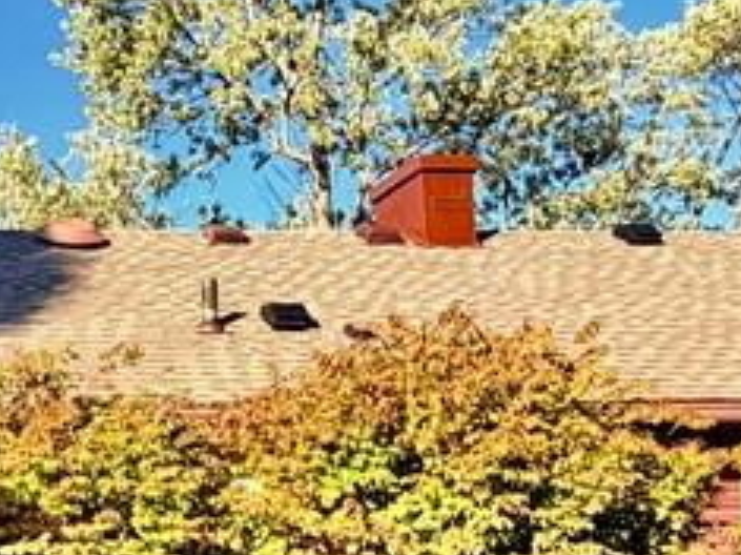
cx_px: -107
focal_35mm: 61
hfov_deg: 28.3
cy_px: 473
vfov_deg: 23.5
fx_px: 1305
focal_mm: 2.22
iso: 40
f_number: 2.2
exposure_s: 1/559
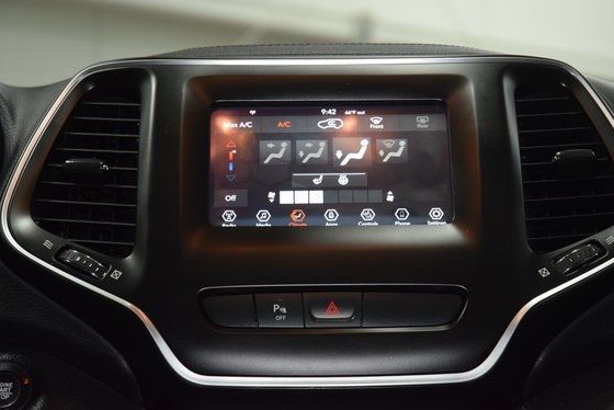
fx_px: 2048
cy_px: 177
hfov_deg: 17.1
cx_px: 334
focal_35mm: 120
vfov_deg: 11.4
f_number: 4.5
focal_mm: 70
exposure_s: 1/60
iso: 1250
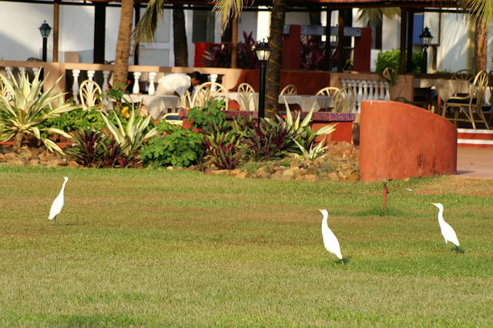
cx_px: 246
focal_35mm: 270
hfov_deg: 7.6
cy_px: 164
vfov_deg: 5.1
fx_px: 3695
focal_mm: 180
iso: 200
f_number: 7.1
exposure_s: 1/400
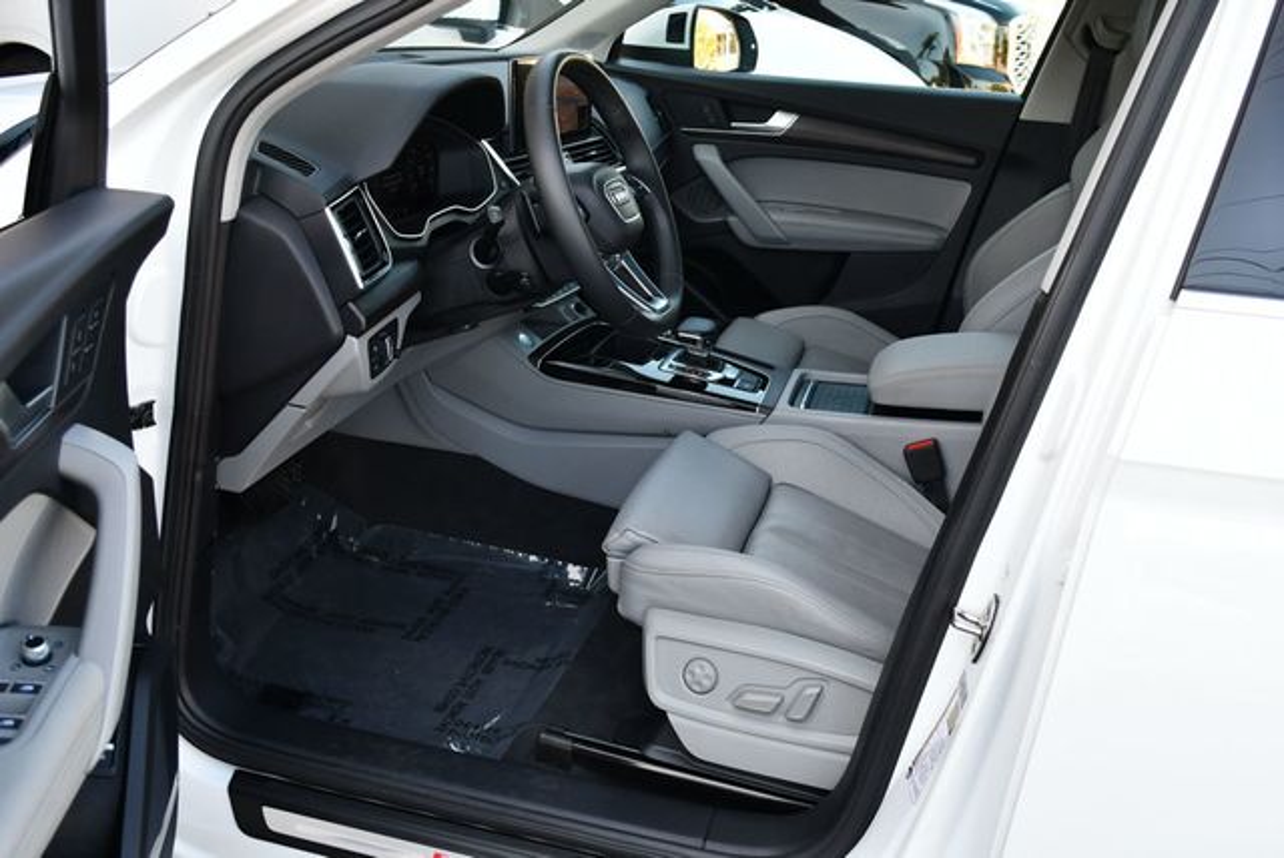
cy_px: 429
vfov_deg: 36.9
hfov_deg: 53.1
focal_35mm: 36
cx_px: 642
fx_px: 1285
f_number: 4
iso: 400
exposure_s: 1/250
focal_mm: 18
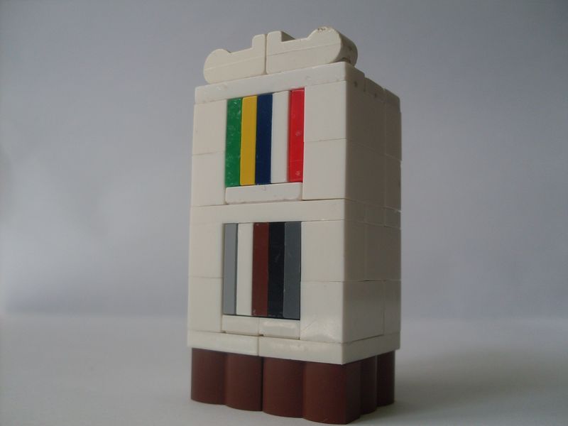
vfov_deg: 37.7
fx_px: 624
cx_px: 284
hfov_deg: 49.0
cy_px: 213
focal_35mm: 38
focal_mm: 6.3
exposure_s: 1/180
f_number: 2.8
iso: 80
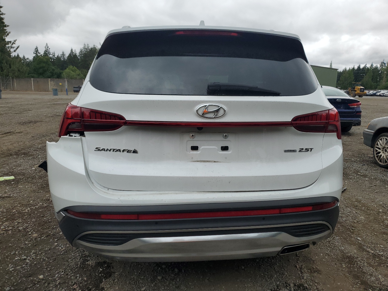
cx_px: 194
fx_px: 291
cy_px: 146
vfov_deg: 53.1
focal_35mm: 26
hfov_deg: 67.3
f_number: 1.5
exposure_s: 1/1250
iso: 50
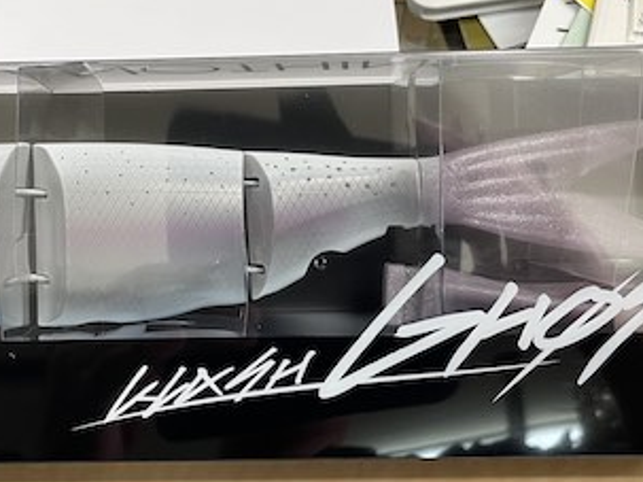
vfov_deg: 26.5
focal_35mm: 55
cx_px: 174
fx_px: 1021
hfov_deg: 34.3
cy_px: 212
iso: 64
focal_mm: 5.1
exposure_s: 1/50
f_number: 1.6
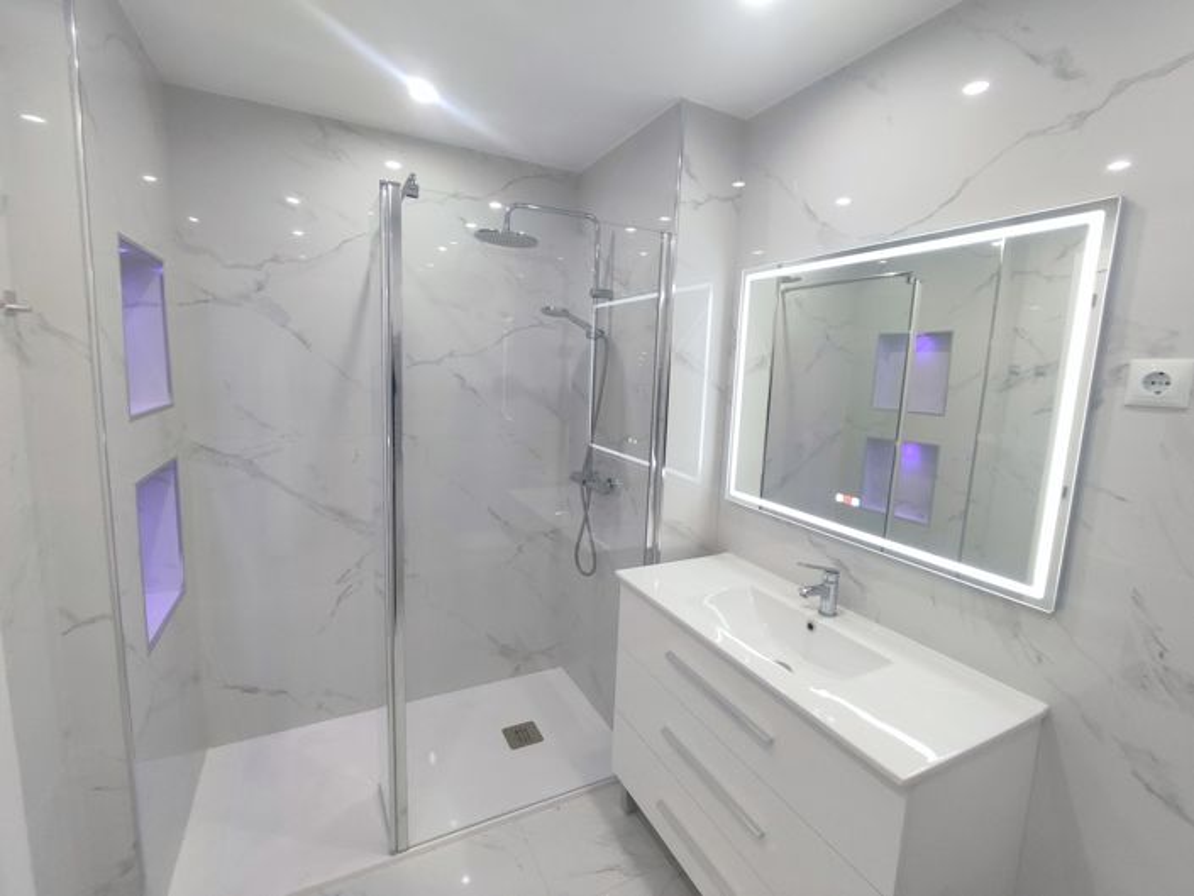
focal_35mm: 16
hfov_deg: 94.5
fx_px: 552
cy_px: 448
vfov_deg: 78.1
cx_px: 597
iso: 227
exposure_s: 1/50
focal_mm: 1.65
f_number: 2.2
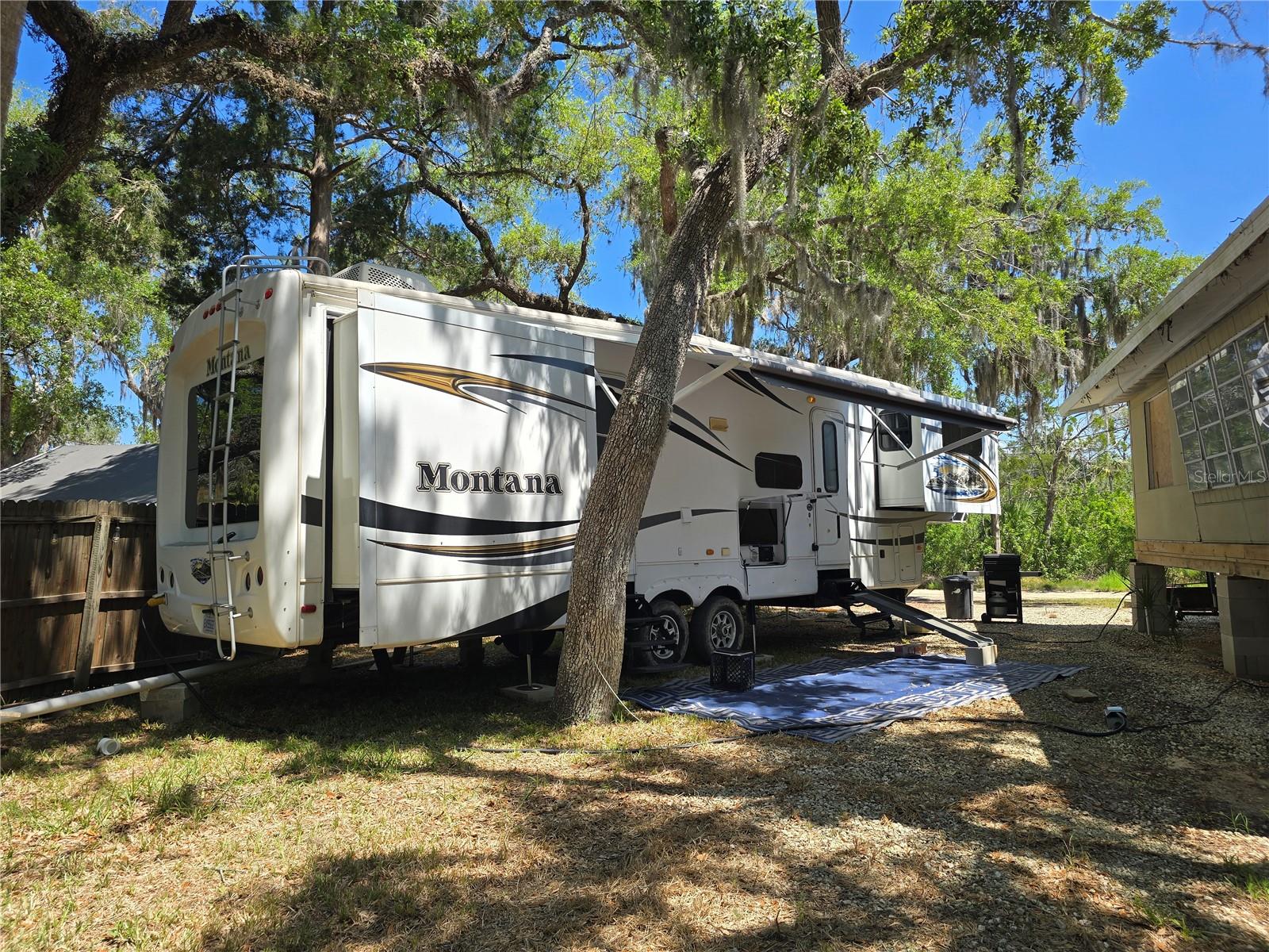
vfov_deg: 58.9
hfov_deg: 73.9
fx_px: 843
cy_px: 476
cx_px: 634
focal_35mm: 23
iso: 12
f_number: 1.7
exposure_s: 1/400
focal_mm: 6.3
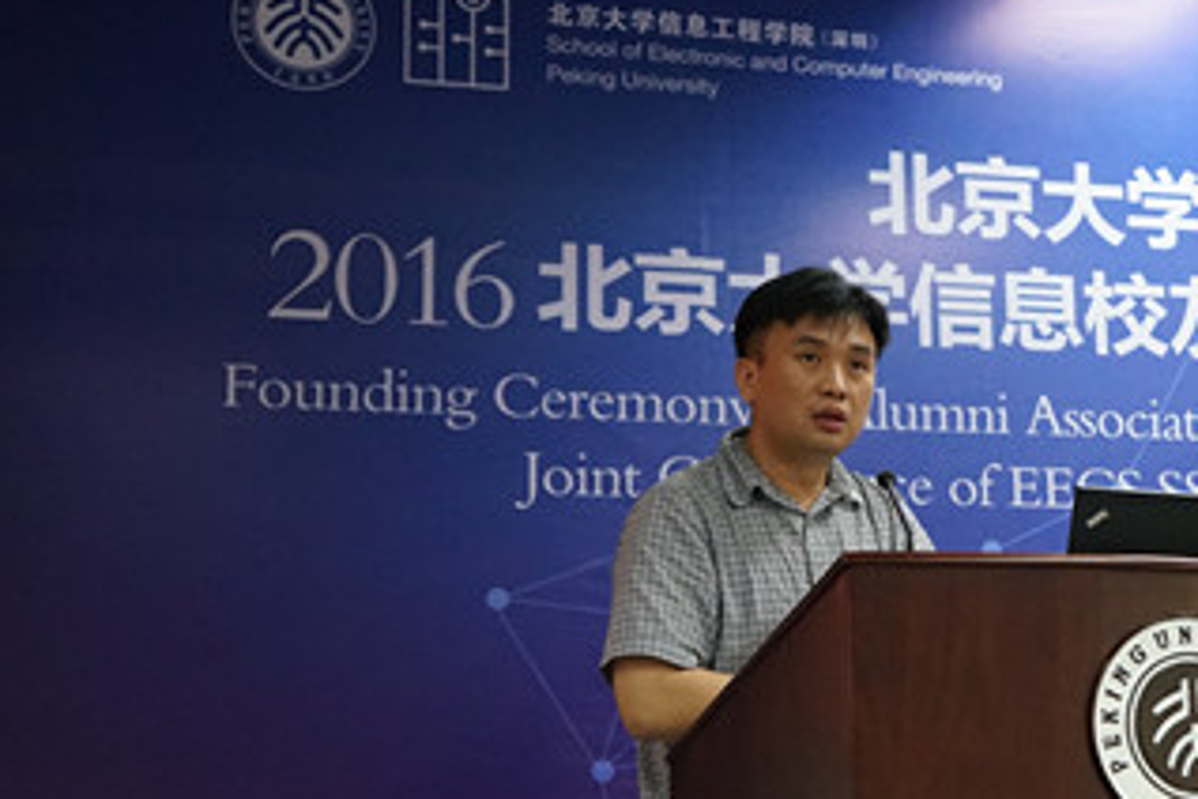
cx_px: 991
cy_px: 546
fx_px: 2196
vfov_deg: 20.5
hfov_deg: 29.7
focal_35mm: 66
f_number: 4
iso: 4000
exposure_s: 1/160
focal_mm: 35
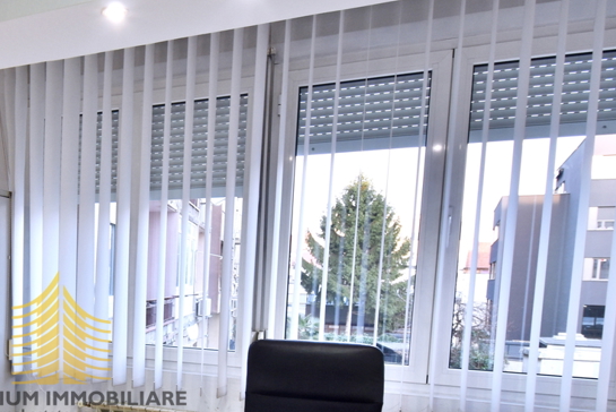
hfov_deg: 50.7
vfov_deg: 38.1
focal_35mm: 33
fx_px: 565
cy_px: 346
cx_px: 61
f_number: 4.5
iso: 200
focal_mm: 10
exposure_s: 1/30
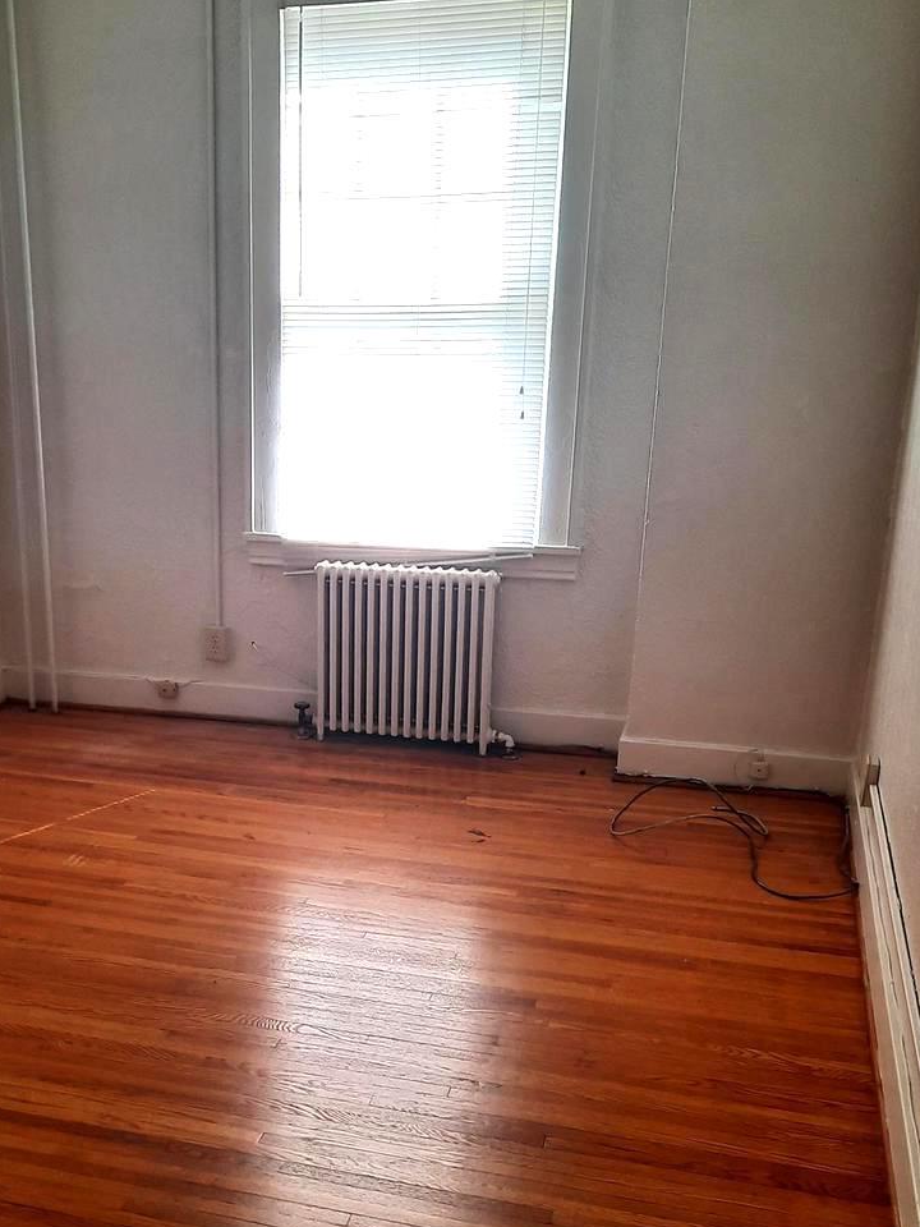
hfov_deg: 35.7
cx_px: 318
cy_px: 754
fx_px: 1417
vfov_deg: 46.5
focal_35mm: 40
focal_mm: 4.6
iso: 32
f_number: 2
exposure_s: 1/50
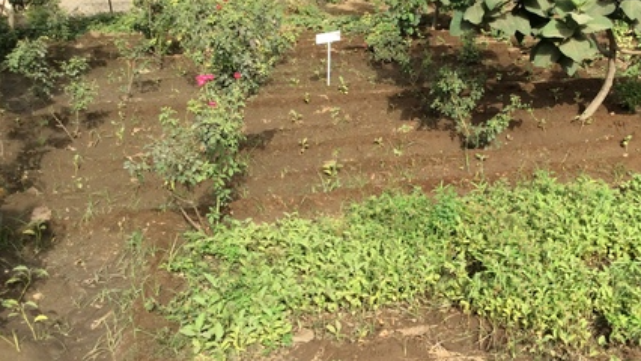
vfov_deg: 24.5
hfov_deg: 41.4
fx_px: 833
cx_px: 436
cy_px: 193
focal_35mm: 49
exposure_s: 1/622
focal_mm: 3.3
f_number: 2.4
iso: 32
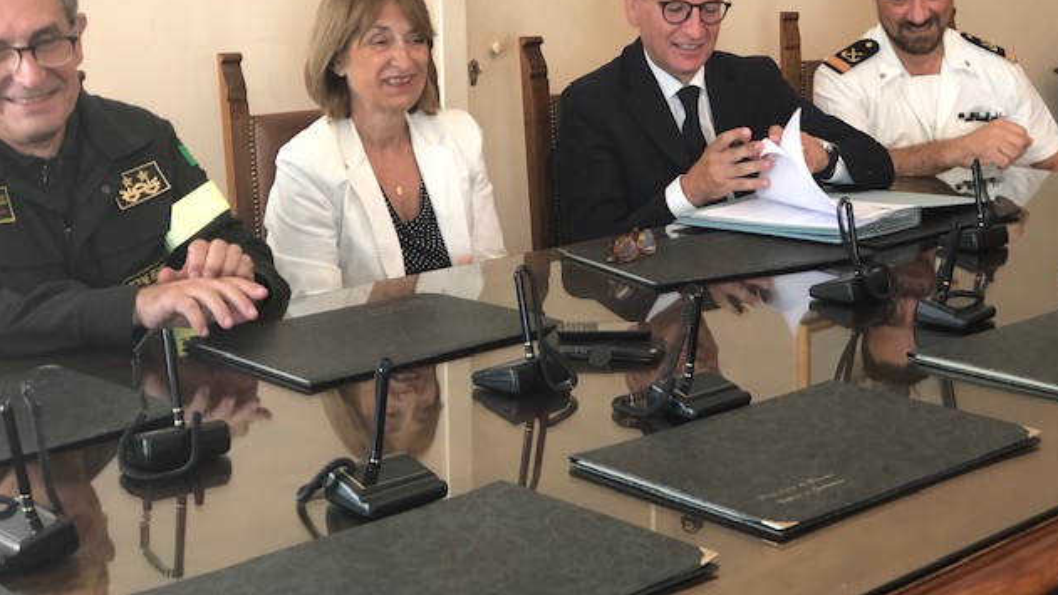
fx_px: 1767
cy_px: 220
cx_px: 533
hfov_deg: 33.3
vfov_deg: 19.1
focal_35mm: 63
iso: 250
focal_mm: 6.6
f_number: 2.8
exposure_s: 1/50
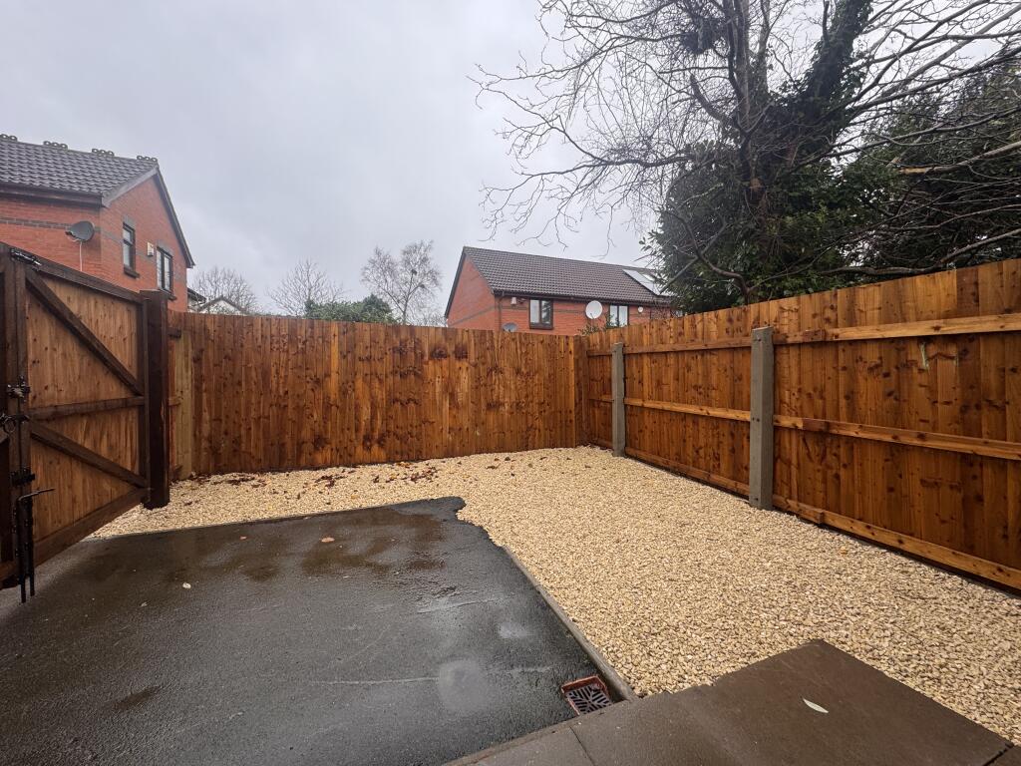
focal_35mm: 14
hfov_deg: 102.1
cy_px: 383
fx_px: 413
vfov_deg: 85.7
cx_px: 510
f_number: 2.2
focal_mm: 2.22
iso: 40
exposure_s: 1/151
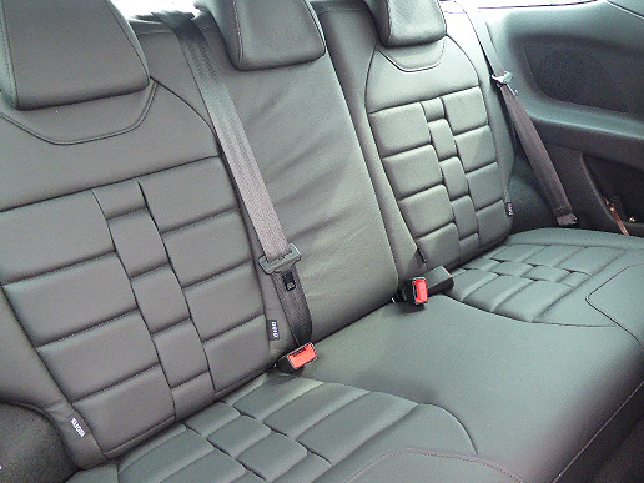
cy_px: 251
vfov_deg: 45.4
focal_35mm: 31
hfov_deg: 58.0
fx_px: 577
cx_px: 378
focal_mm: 4.3
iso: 400
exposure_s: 1/40
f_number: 3.3
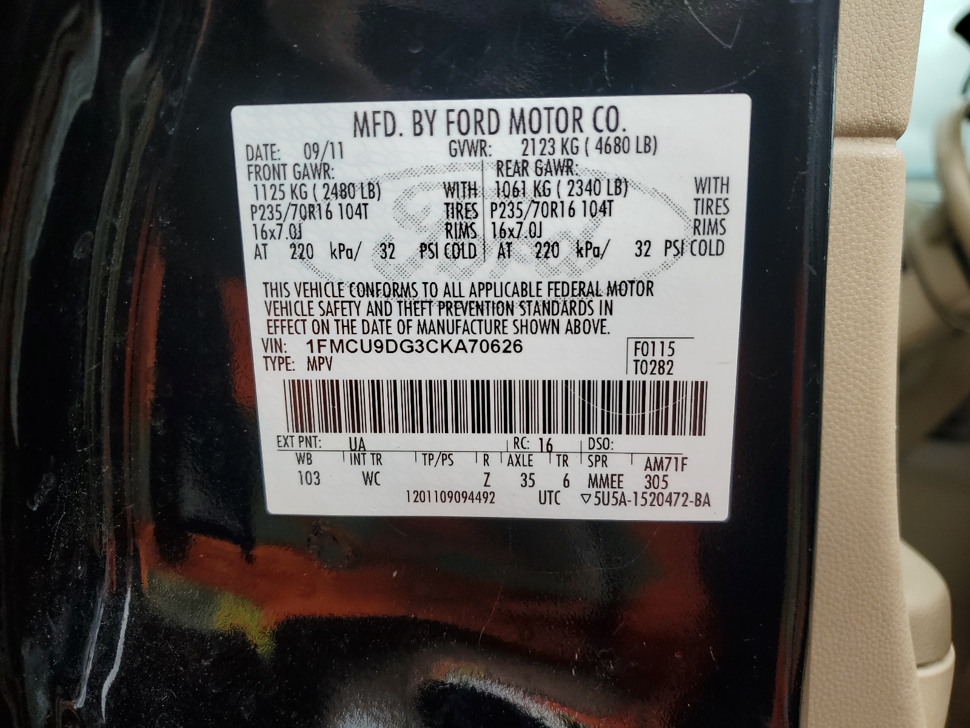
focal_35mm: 26
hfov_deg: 67.3
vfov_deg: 53.1
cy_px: 364
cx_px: 485
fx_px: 729
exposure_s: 1/1250
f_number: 1.5
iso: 50
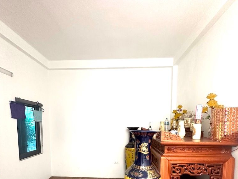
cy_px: 137
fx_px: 131
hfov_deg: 84.7
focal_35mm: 19
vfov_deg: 64.1
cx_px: 118
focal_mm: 2.22
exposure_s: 1/100
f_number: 2.2
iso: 250
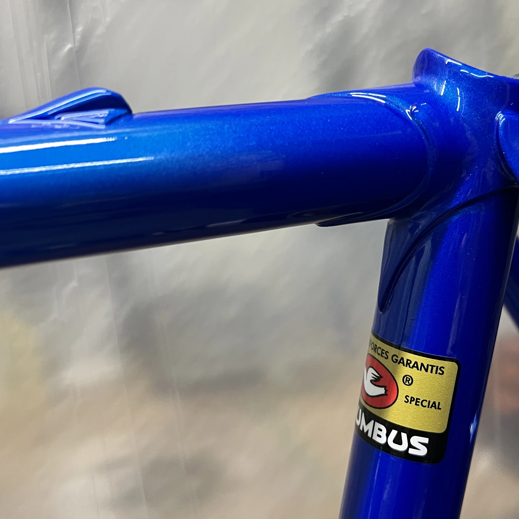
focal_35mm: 39
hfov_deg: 42.2
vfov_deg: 42.8
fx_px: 662
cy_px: 237
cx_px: 348
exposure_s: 1/60
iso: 250
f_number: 1.5
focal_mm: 5.7
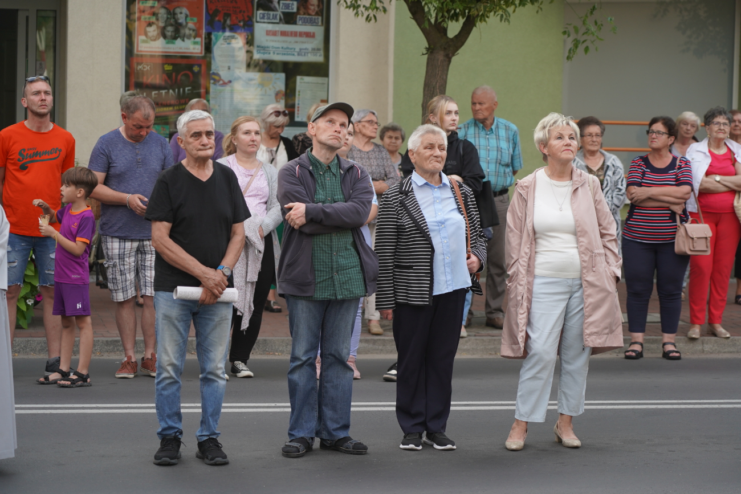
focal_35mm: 105
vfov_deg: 13.0
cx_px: 370
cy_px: 247
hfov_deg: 19.5
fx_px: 2161
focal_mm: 105
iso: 400
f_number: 4
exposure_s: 1/160
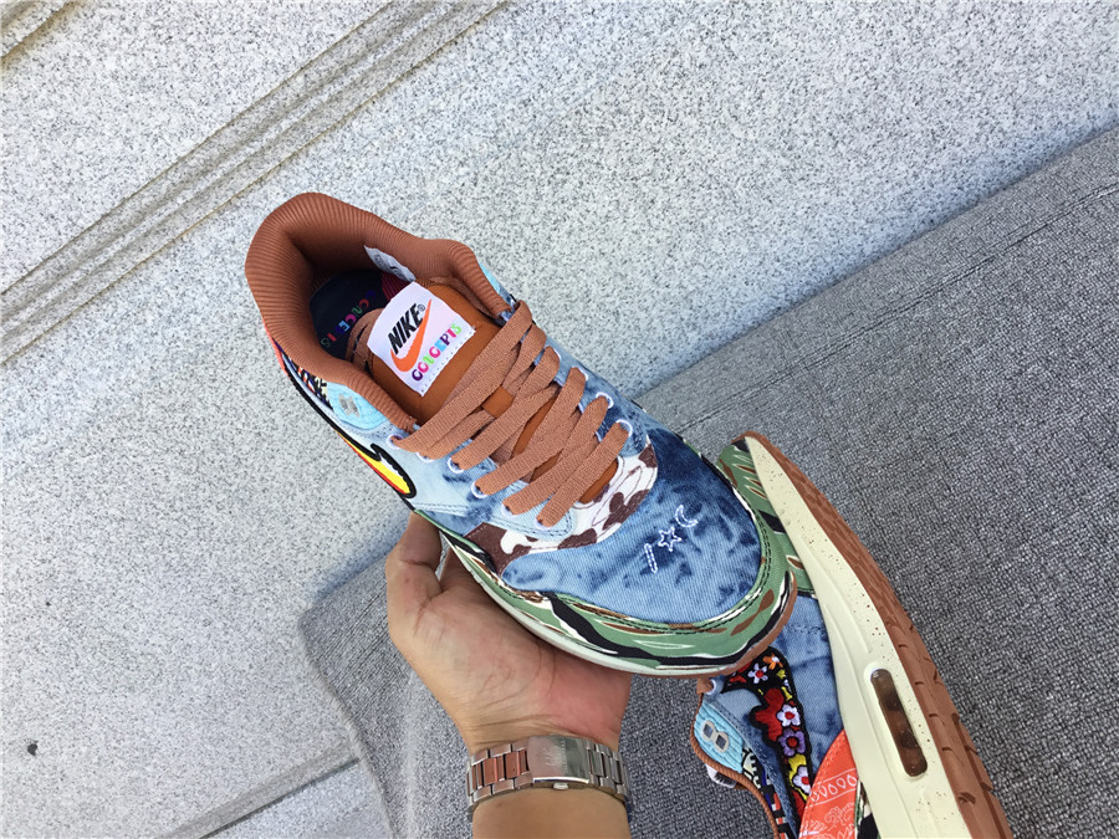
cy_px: 420
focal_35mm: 31
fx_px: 1002
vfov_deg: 45.4
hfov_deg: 58.4
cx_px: 560
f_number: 2.4
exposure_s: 1/112
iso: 25
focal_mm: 3.3
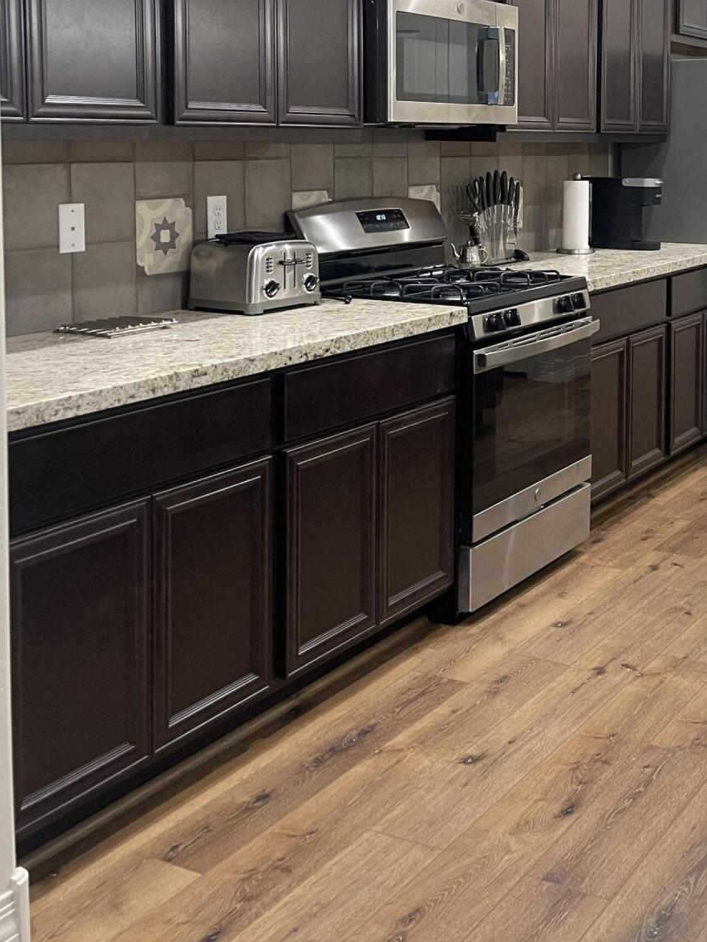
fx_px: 1198
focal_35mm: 44
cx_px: 619
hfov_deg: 31.5
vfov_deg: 41.5
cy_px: 216
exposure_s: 1/60
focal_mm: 5.1
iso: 160
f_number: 1.6
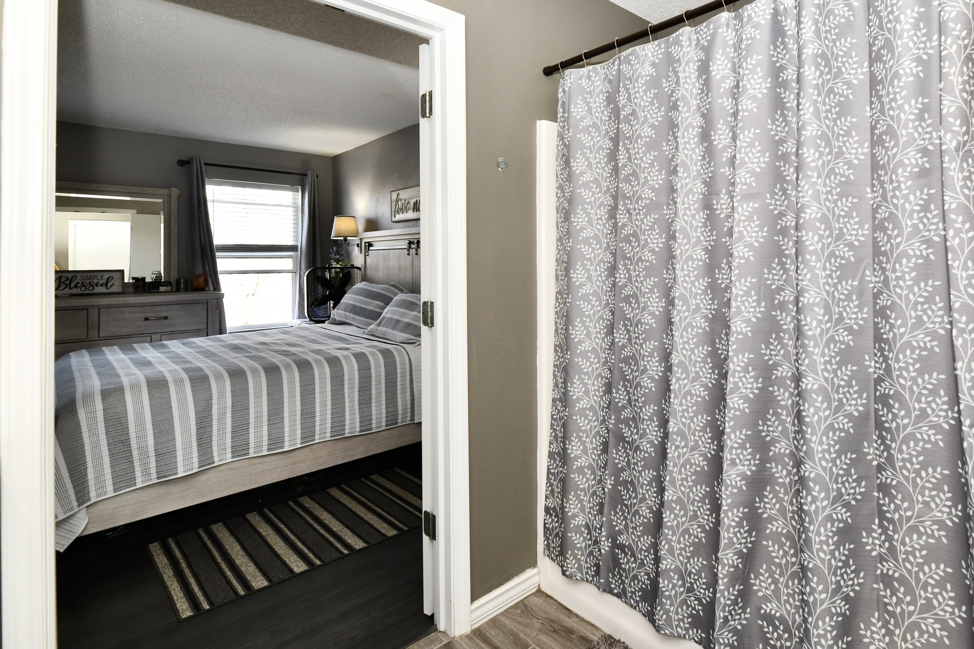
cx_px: 598
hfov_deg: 88.5
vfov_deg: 66.9
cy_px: 271
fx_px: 487
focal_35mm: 18
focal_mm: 14
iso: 640
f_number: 6.3
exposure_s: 1/60
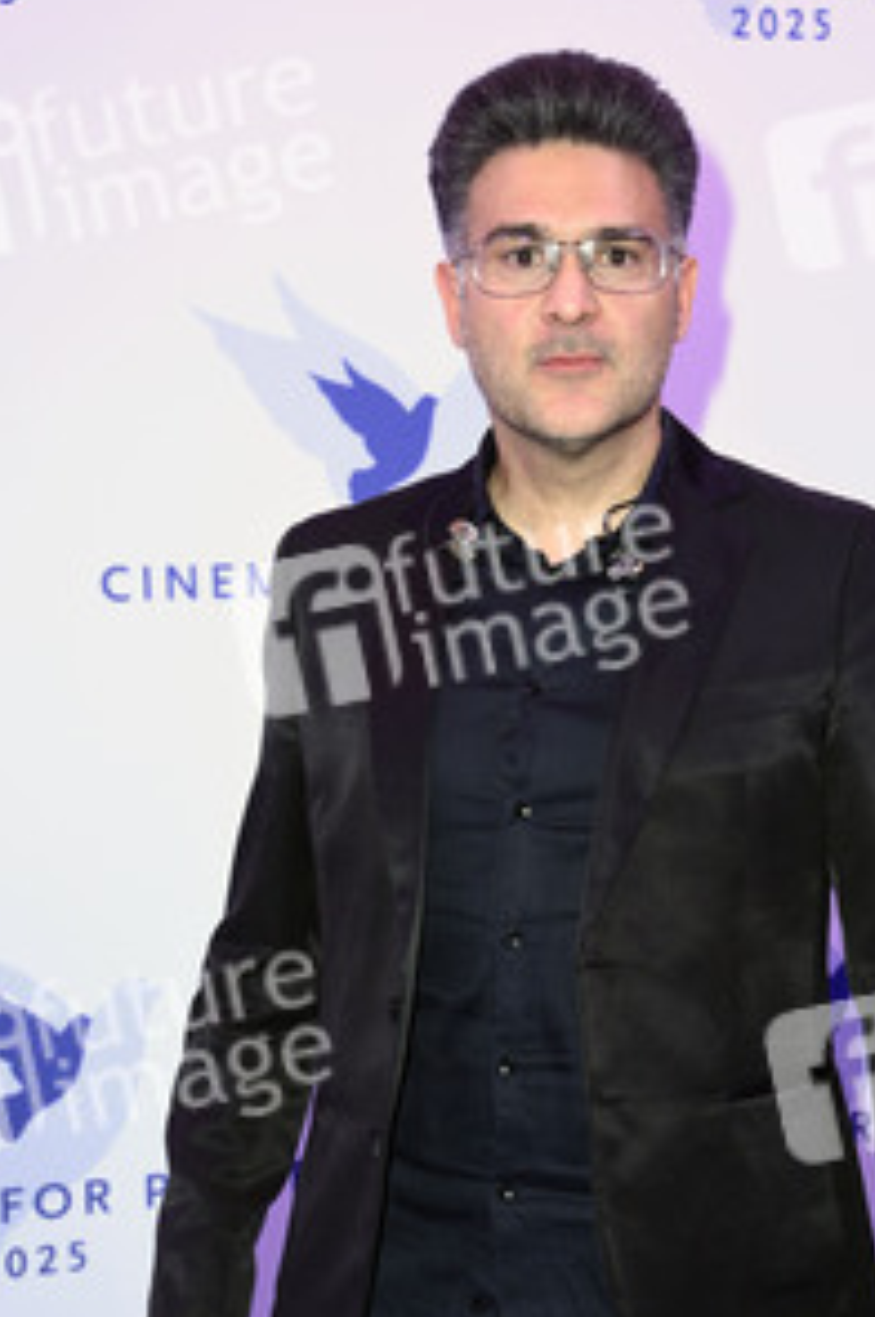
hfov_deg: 16.2
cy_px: 835
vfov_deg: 24.1
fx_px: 3069
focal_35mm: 84
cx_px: 589
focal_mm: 62
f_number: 5.6
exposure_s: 1/250
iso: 1000
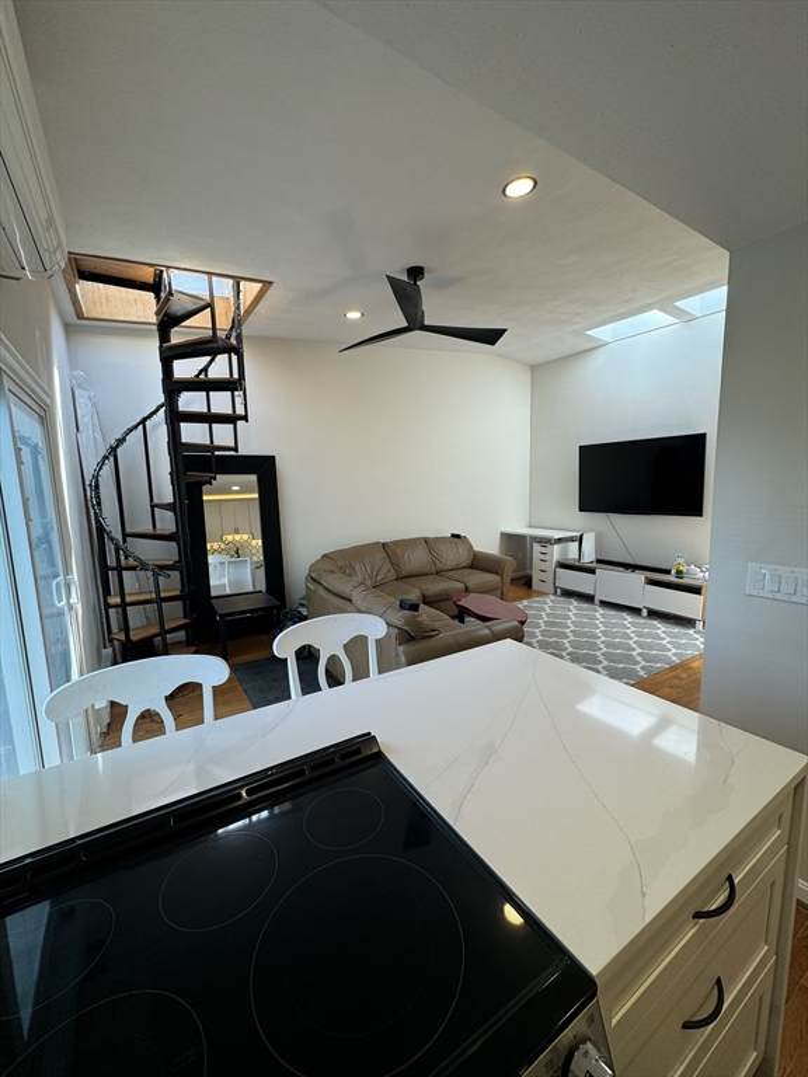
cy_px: 538
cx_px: 404
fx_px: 436
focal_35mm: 14
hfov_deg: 85.7
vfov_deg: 102.1
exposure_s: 1/120
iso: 64
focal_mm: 2.22
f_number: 2.2
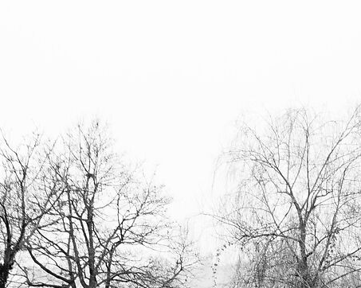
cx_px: 96
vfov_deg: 8.4
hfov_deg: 11.1
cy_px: 578
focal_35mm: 174
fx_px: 1858
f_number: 7.1
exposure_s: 1/160
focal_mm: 35
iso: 320
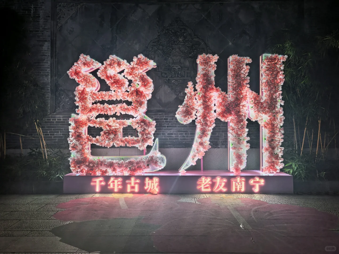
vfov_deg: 56.8
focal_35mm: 24
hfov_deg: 71.6
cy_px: 127
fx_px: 235
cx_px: 170
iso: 50
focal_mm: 8.5
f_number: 2
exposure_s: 2
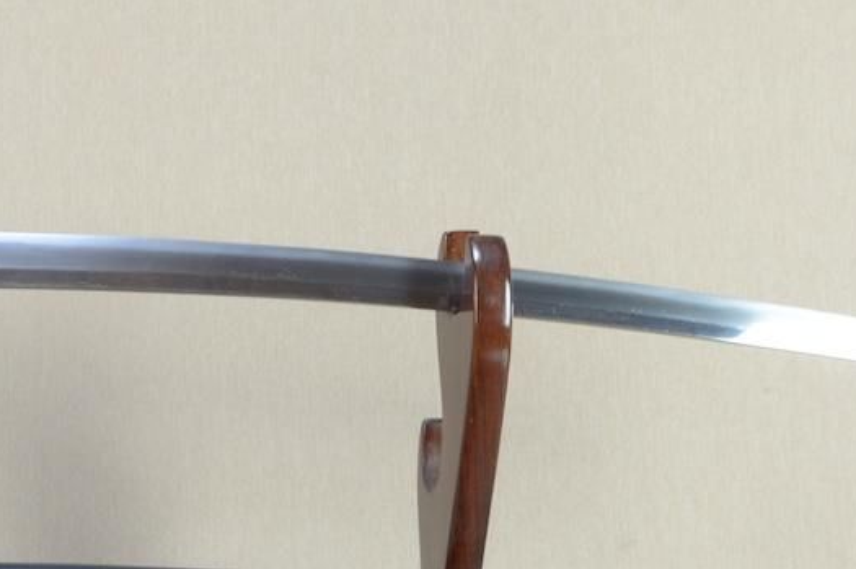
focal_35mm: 80
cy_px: 338
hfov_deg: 24.3
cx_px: 10
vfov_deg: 17.0
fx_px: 1900
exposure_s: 1/1.6
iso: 400
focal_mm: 20
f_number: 11
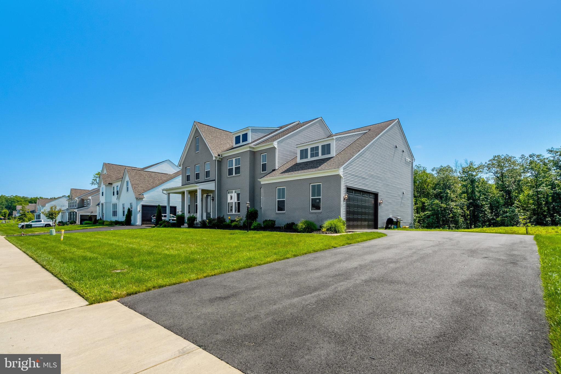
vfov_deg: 73.7
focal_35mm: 16
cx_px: 280
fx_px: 249
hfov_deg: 96.7
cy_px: 187
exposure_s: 1/2500
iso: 1250
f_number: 8
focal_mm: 16
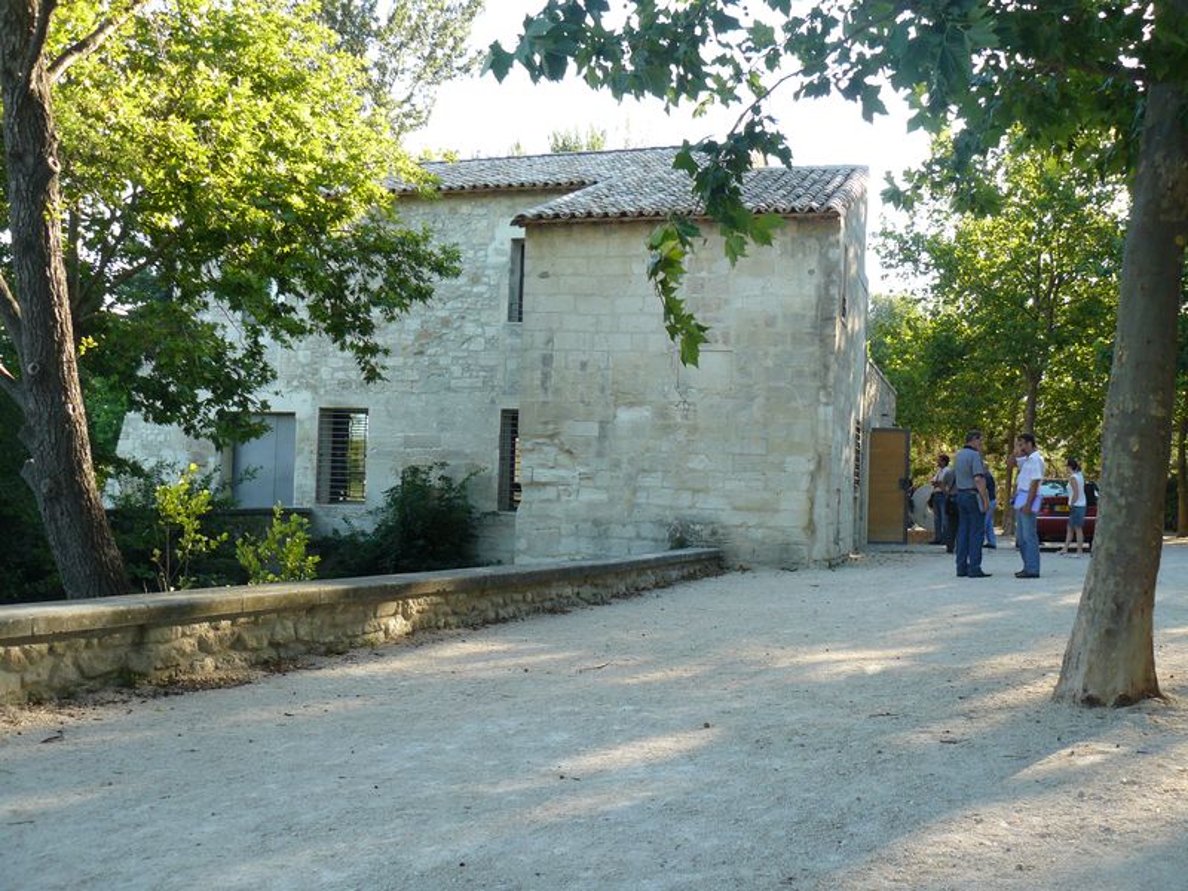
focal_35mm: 36
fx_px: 1235
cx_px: 594
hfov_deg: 51.4
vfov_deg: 39.7
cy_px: 446
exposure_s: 1/100
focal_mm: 6
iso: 100
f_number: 3.6
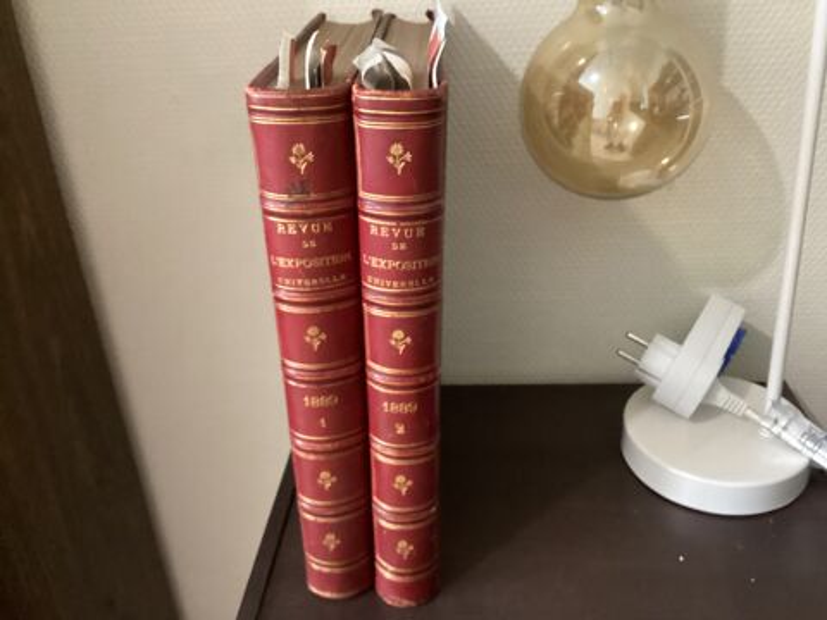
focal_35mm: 31
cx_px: 414
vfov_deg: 45.4
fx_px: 741
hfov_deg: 58.4
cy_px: 310
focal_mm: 3.3
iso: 500
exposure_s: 1/25
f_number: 2.4
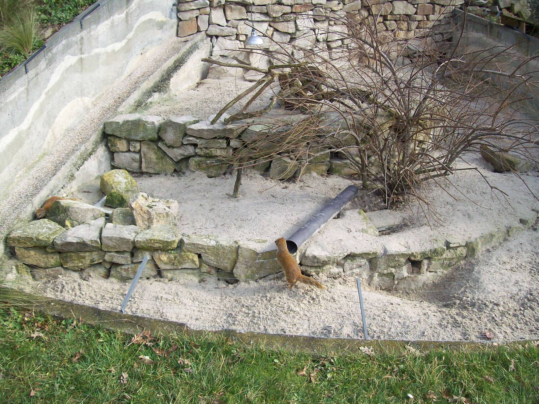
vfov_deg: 39.7
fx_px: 561
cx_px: 270
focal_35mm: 36
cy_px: 202
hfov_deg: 51.4
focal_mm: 6
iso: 80
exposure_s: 1/369
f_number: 2.7
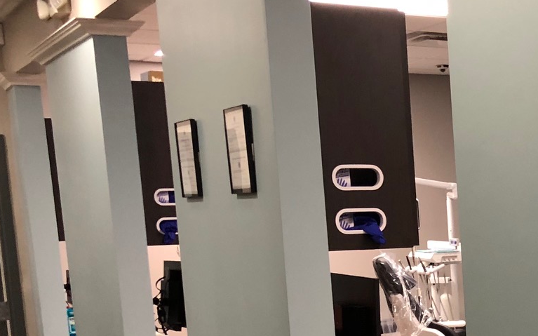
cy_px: 369
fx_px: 1143
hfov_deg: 23.5
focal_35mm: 78
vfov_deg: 16.2
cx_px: 692
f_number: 1.8
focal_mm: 4
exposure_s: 1/15
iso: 50
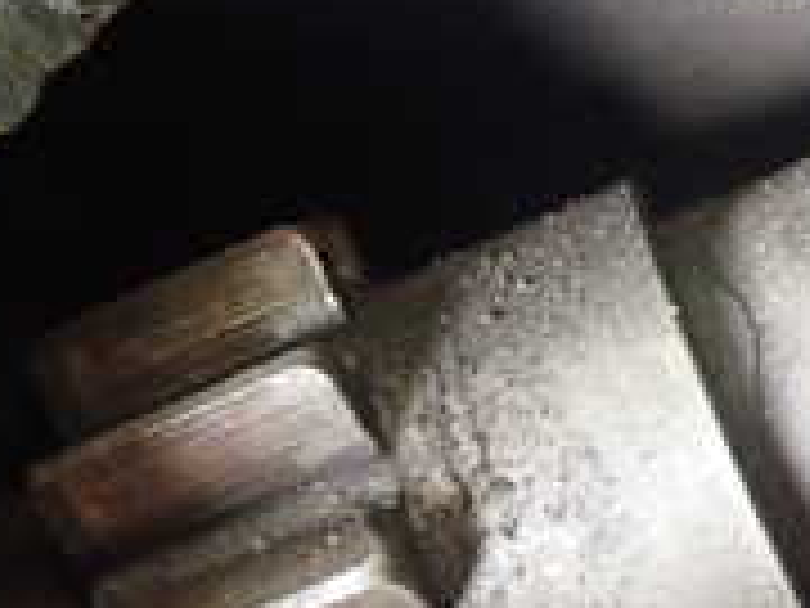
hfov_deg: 19.6
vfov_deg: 14.7
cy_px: 486
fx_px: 2340
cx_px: 495
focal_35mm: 100
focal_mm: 5.4
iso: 800
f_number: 2.3
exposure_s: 1/30
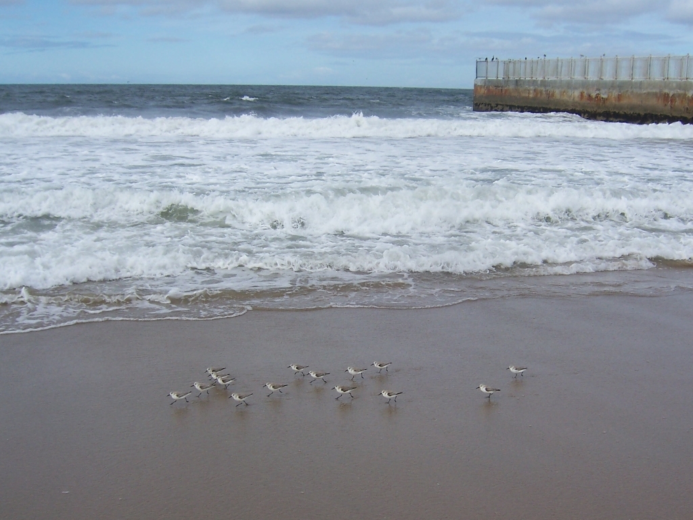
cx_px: 346
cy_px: 260
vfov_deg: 39.7
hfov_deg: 51.4
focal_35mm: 36
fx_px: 721
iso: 80
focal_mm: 6.2
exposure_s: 1/640
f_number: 4.5
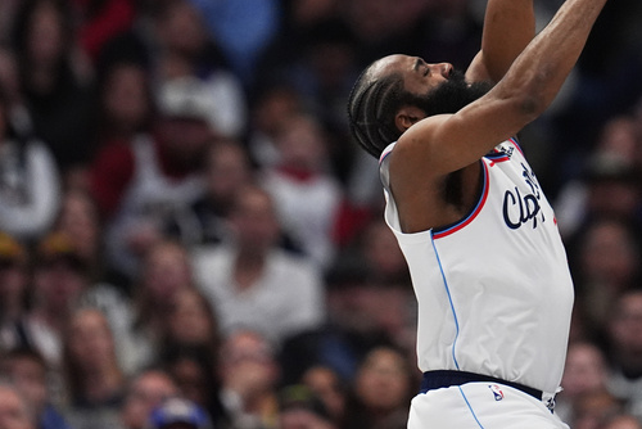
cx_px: 452
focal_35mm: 819
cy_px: 87
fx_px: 14613
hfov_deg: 2.5
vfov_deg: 1.7
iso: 4000
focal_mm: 400
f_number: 3.2
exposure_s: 1/2000
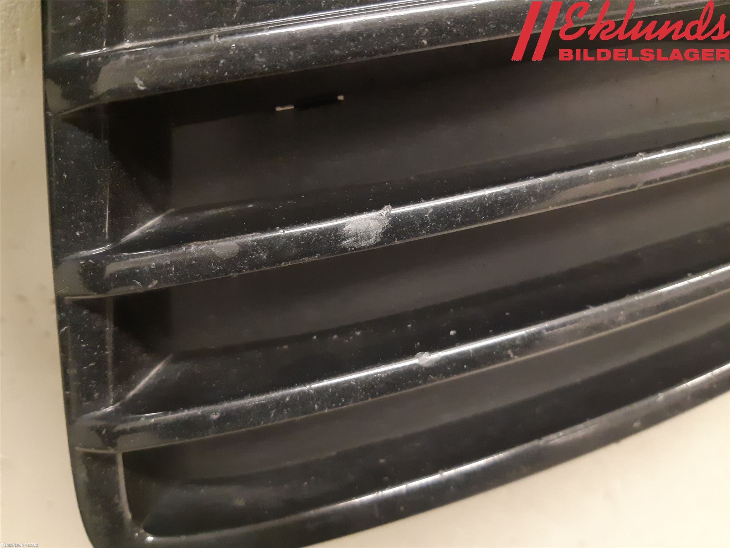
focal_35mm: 26
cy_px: 274
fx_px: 548
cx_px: 365
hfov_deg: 67.3
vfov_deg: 53.1
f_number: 1.7
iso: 400
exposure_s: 1/25
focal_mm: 3.93
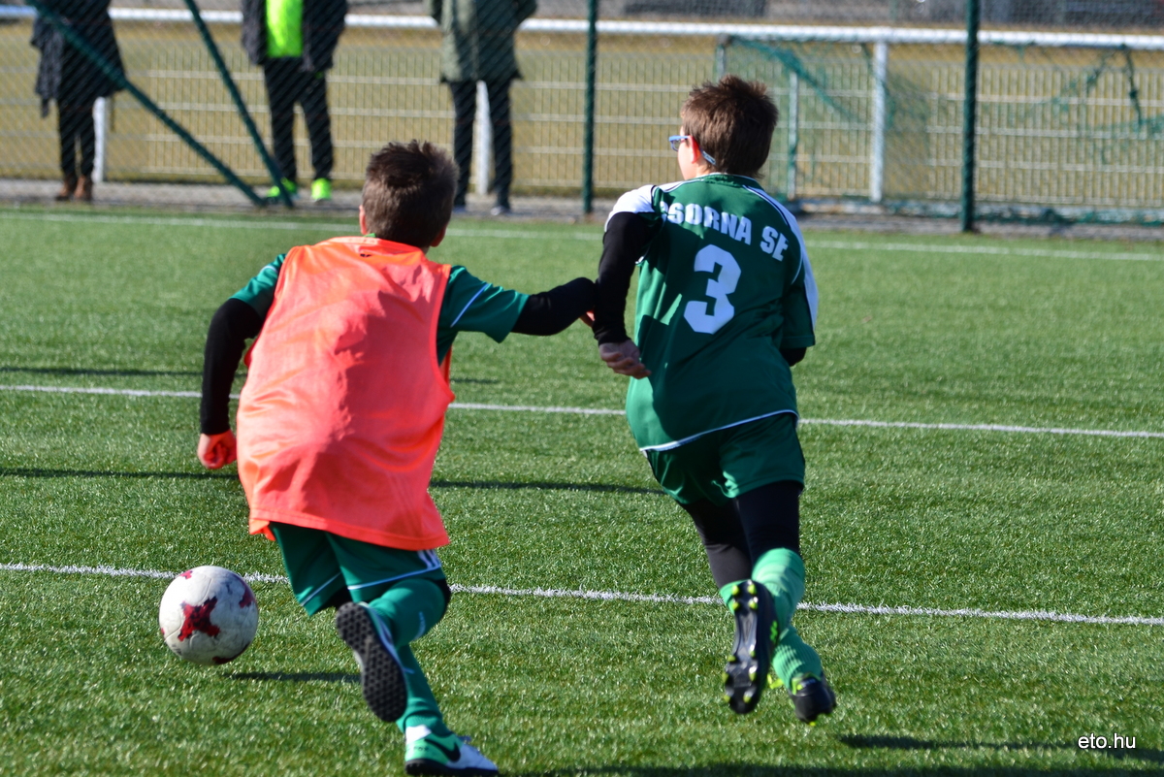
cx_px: 582
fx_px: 6792
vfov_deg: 6.5
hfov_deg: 9.8
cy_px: 388
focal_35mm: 210
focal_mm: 140
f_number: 5
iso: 140
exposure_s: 1/800
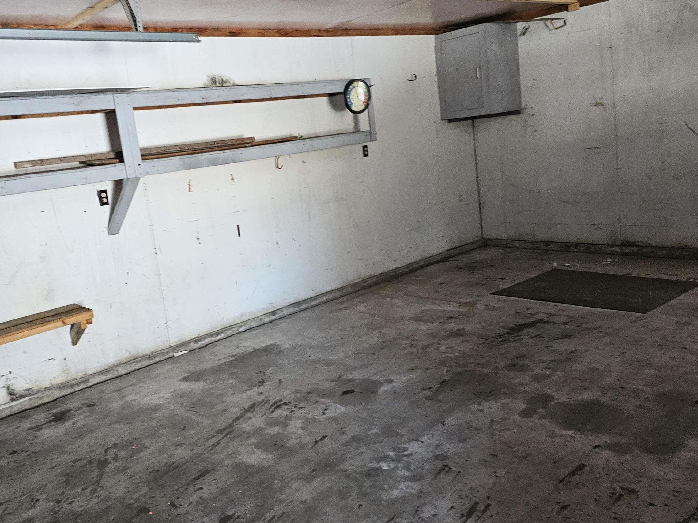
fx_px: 625
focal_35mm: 31
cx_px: 268
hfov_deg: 57.7
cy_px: 239
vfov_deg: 45.4
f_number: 1.7
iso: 640
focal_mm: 6.3
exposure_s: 1/120
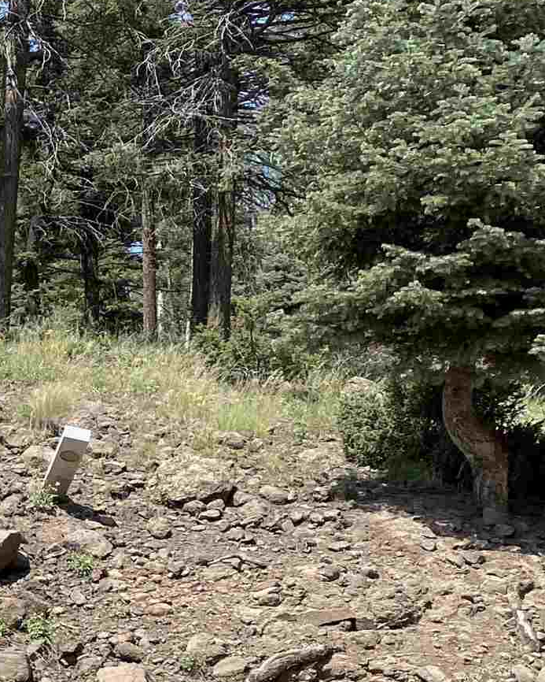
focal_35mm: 90
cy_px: 455
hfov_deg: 14.5
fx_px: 1814
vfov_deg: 21.2
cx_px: -511
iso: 32
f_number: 1.8
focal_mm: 4.25
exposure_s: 1/2066
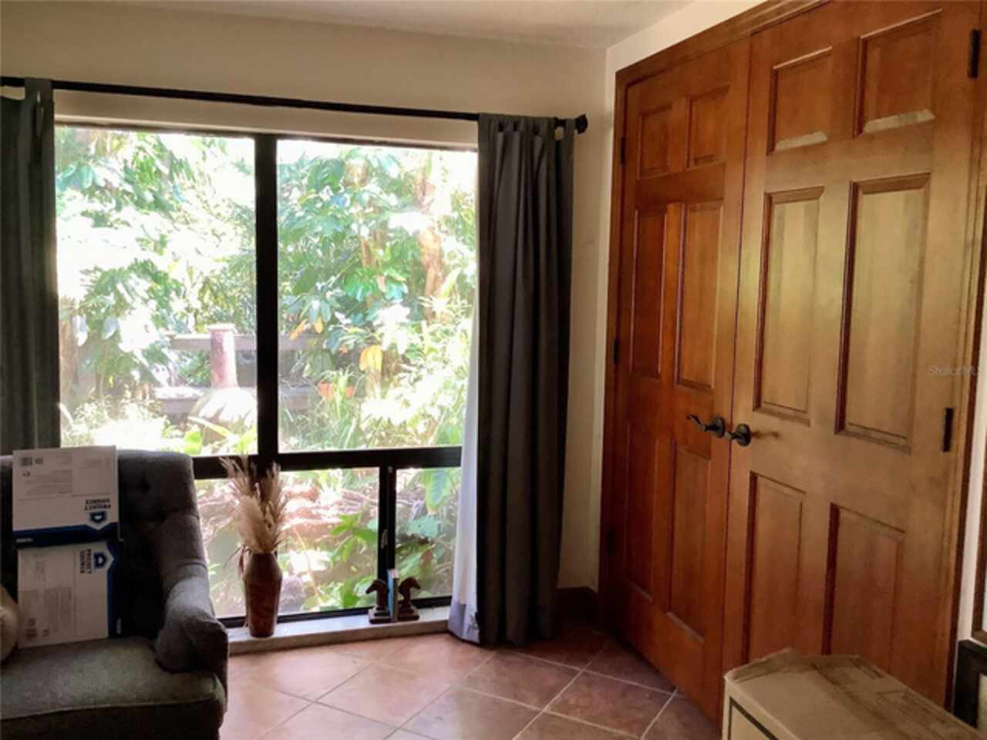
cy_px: 370
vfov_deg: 45.4
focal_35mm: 31
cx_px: 494
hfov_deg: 58.4
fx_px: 884
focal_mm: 3.3
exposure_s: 1/60
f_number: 2.4
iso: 160
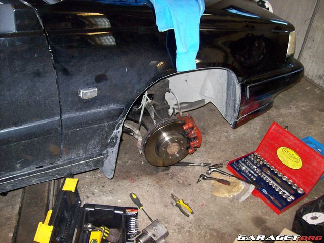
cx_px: 162
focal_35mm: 36
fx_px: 337
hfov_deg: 51.4
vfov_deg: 39.7
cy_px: 122
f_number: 2.7
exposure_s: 1/64
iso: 200
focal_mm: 6
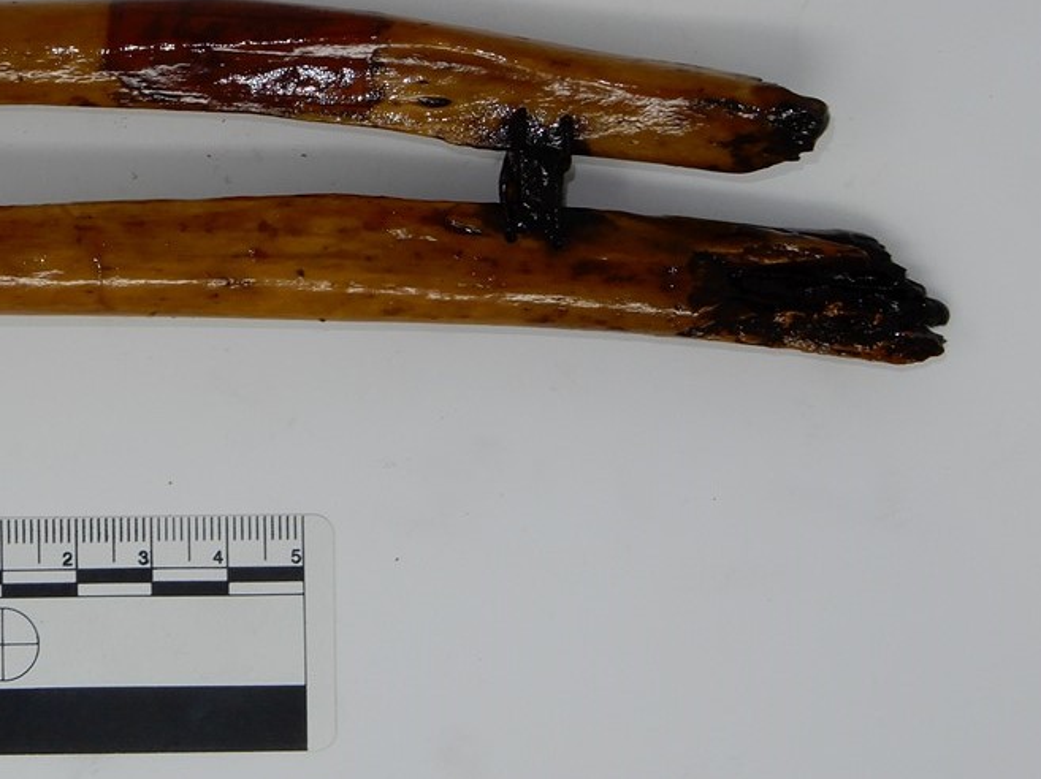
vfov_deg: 9.7
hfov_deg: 12.9
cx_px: 63
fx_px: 4569
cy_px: 276
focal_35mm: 152
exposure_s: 1/80
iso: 80
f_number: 5.6
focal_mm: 13.7
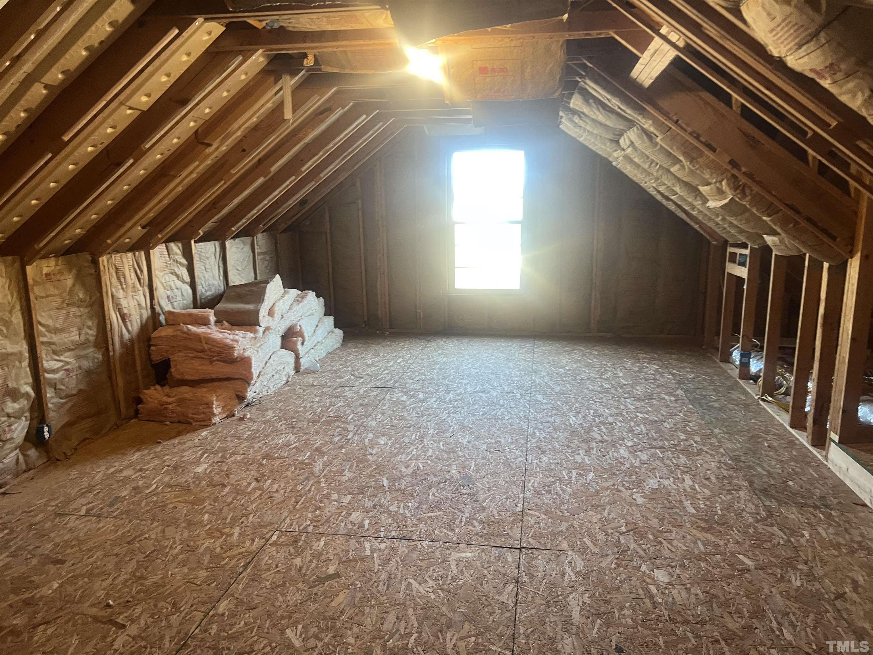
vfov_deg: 53.1
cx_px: 436
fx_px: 656
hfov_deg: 67.3
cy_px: 328
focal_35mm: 26
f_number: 1.5
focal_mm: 5.7
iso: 250
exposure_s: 1/60
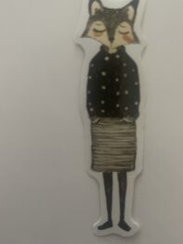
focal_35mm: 38
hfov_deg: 37.4
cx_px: 117
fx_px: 268
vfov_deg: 49.0
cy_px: 126
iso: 400
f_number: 1.6
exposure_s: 1/50
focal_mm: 5.1
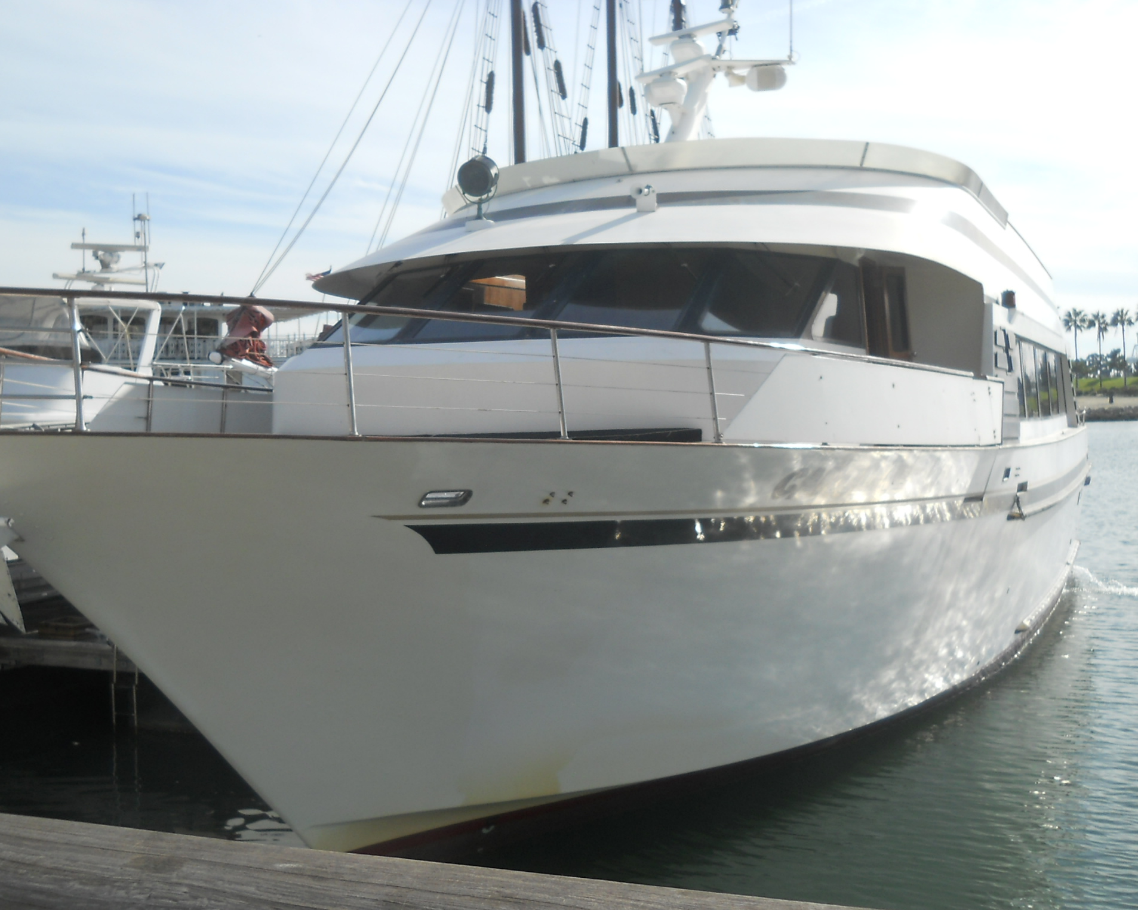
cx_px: 531
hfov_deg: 42.9
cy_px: 453
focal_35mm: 43
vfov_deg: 34.9
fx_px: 1448
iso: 80
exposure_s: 1/400
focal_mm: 6.72
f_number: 5.5
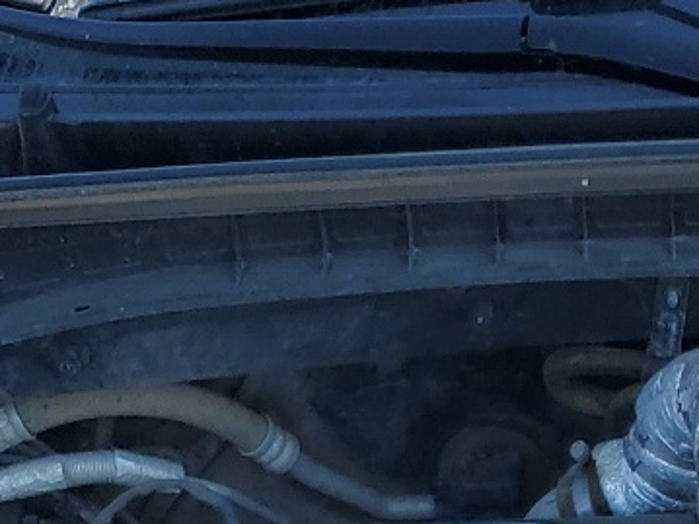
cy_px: 933
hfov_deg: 16.8
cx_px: 602
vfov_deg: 11.8
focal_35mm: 116
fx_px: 2342
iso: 50
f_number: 1.5
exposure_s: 1/1667
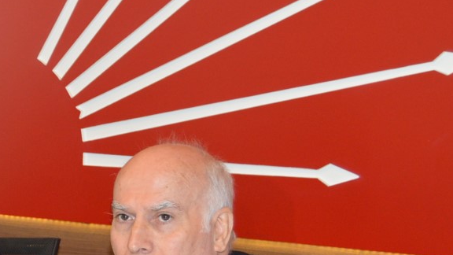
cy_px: 282
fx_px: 1489
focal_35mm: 124
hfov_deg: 16.7
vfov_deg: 9.7
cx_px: -71
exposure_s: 1/60
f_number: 4
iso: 560
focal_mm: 28
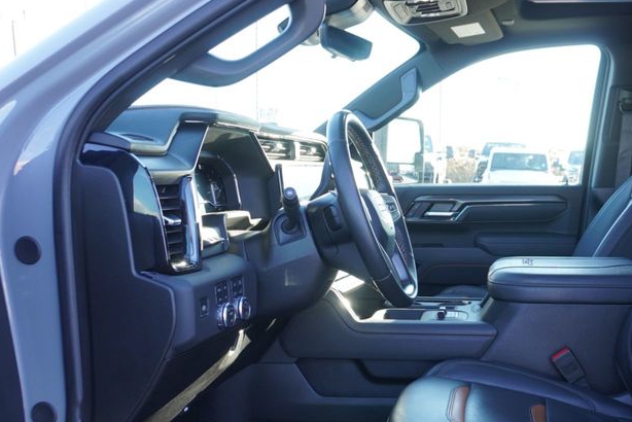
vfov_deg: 33.2
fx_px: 703
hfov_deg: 47.7
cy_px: 281
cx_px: 415
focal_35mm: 40
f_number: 4
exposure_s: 1/60
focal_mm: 16
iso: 160
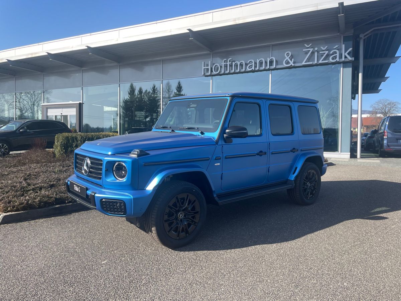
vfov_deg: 53.1
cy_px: 150
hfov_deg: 67.3
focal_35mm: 26
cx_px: 200
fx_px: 301
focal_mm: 4.2
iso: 32
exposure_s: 1/842
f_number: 1.6
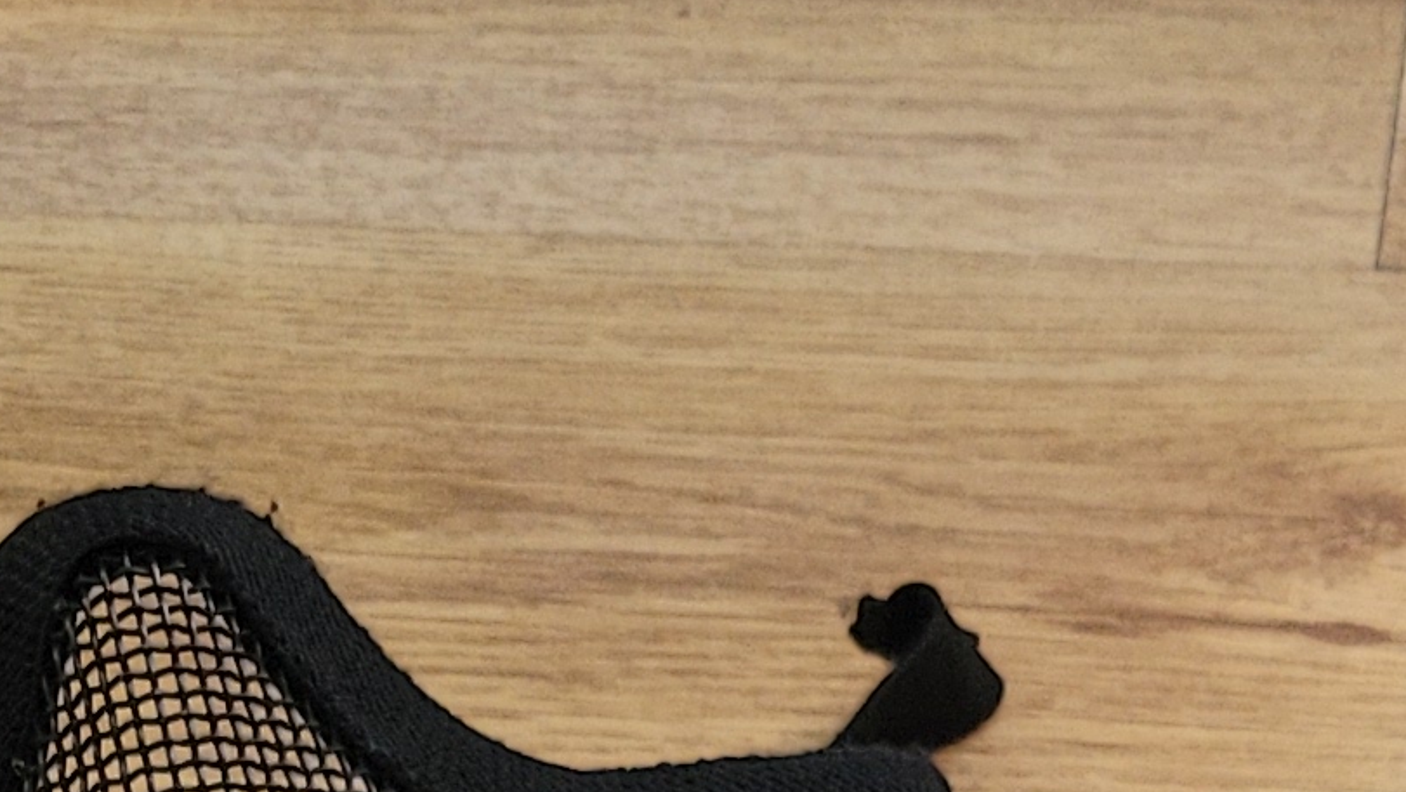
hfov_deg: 14.5
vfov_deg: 7.8
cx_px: 1892
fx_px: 5258
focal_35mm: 141
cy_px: 2133
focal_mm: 5.4
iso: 250
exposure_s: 1/50
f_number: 1.8
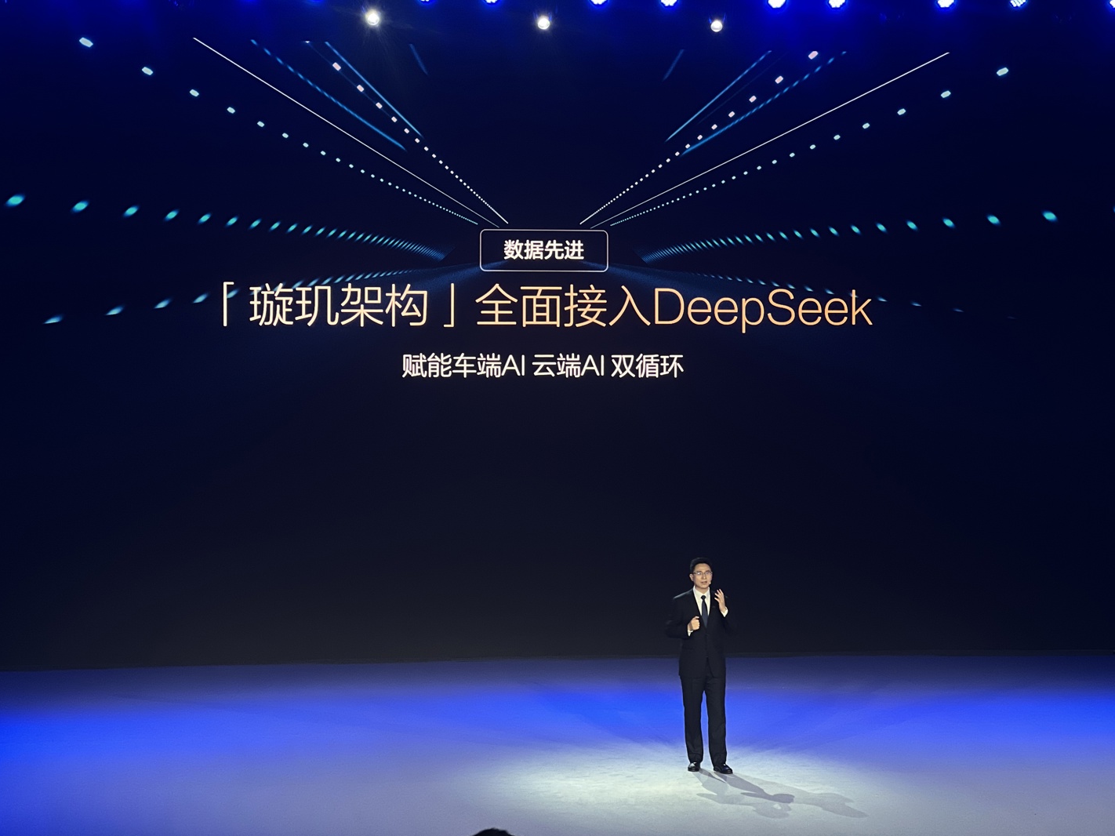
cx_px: 558
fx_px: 2512
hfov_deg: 25.0
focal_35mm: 78
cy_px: 423
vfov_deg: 18.9
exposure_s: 1/40
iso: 200
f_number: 2.8
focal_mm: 9
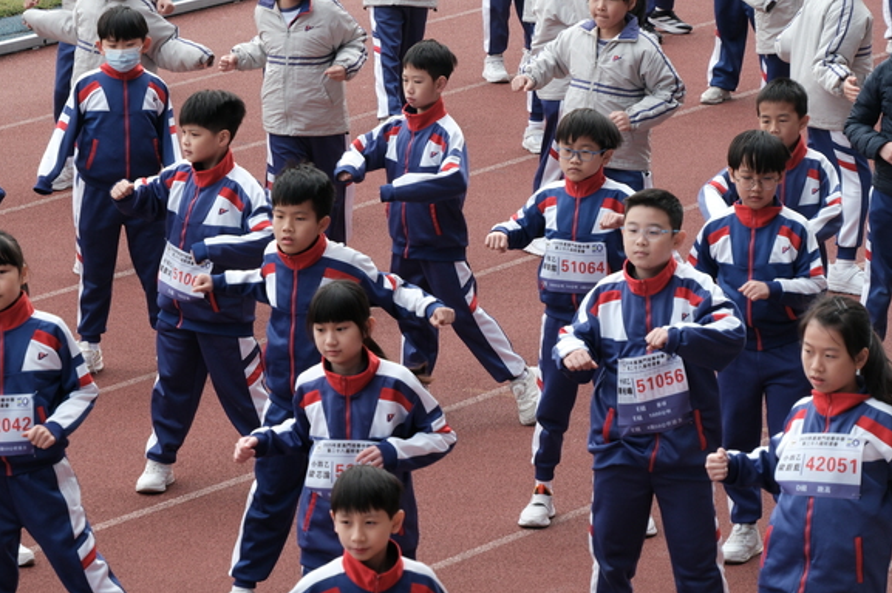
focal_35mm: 244
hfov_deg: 8.4
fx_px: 6042
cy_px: 353
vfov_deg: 5.6
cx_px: 328
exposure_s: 1/320
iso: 800
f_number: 9
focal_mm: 117.3
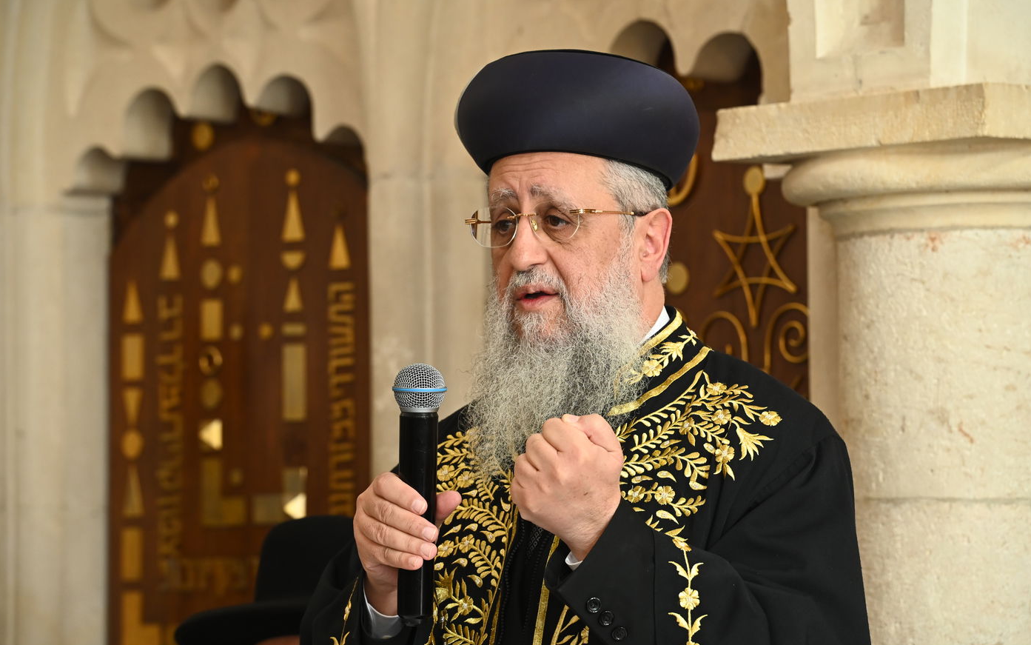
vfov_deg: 7.5
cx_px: 516
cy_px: 342
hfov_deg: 12.0
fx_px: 4890
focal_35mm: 174
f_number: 8
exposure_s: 1/160
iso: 1250
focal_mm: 170
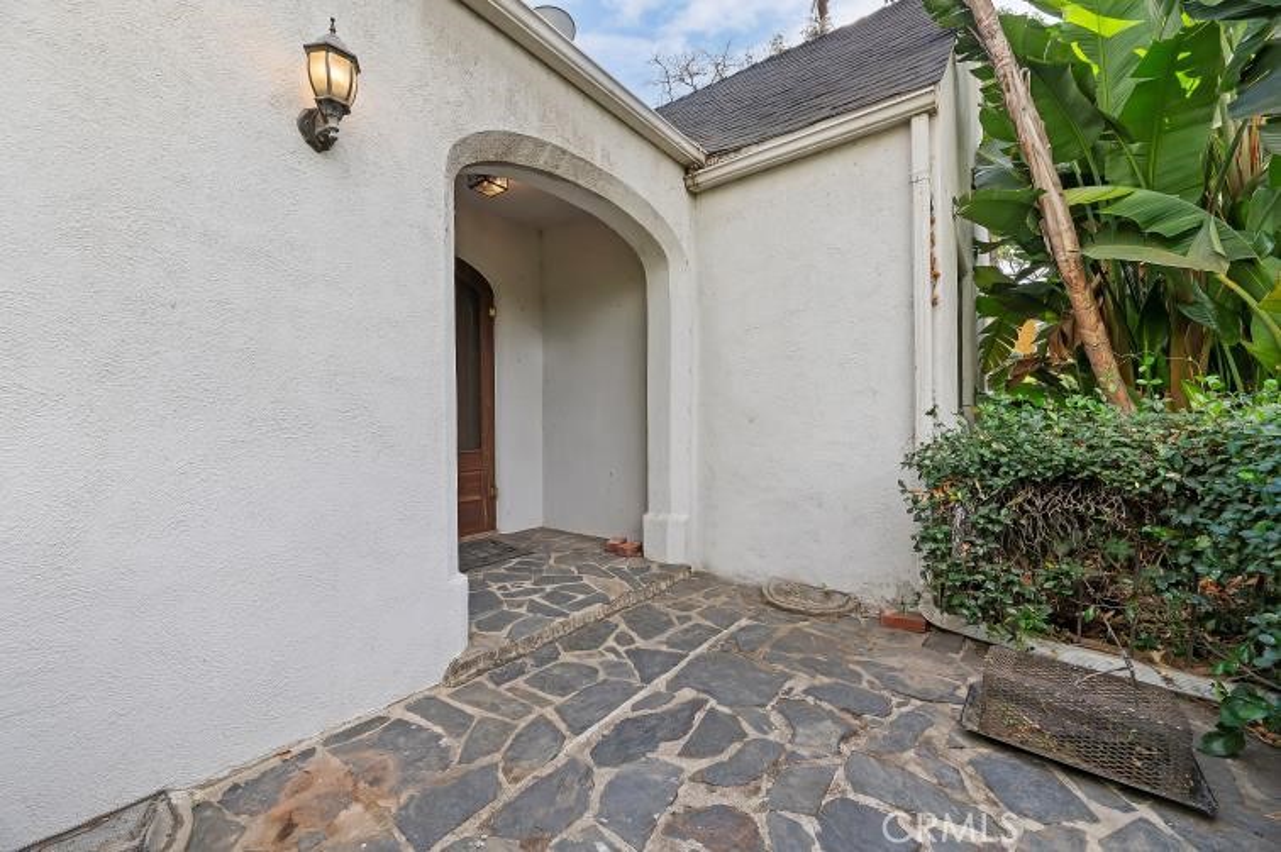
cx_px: 640
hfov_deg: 104.3
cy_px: 426
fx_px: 498
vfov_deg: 81.1
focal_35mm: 14
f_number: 11
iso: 500
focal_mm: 14
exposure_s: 1/320
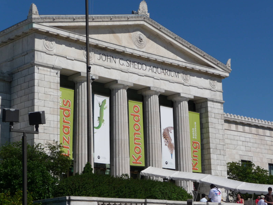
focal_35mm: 84
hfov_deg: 23.3
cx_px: 136
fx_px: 662
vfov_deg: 17.6
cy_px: 102
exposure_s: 1/250
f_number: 11
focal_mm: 14.2
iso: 100
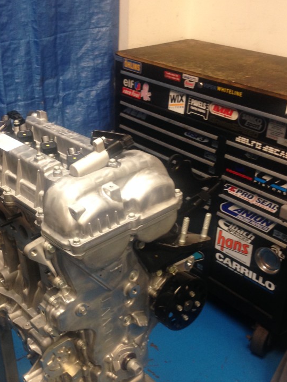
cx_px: 97
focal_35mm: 47
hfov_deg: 30.7
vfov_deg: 40.2
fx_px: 520
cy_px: 235
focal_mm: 4.12
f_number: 2.4
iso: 100
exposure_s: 1/20
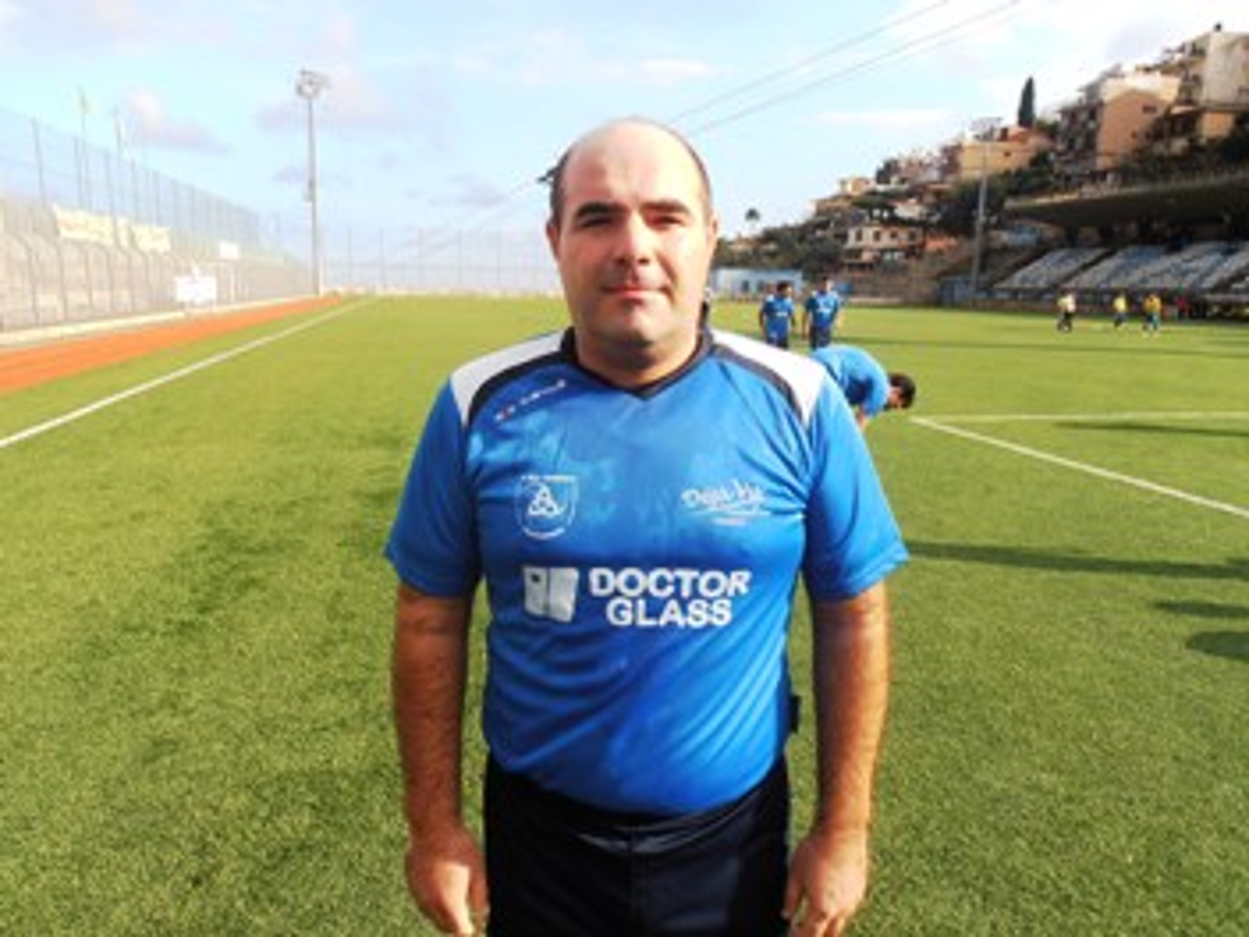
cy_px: 468
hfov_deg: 71.6
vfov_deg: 56.8
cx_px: 624
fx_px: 866
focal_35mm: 24
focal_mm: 4.2
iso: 80
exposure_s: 1/80
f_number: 7.9
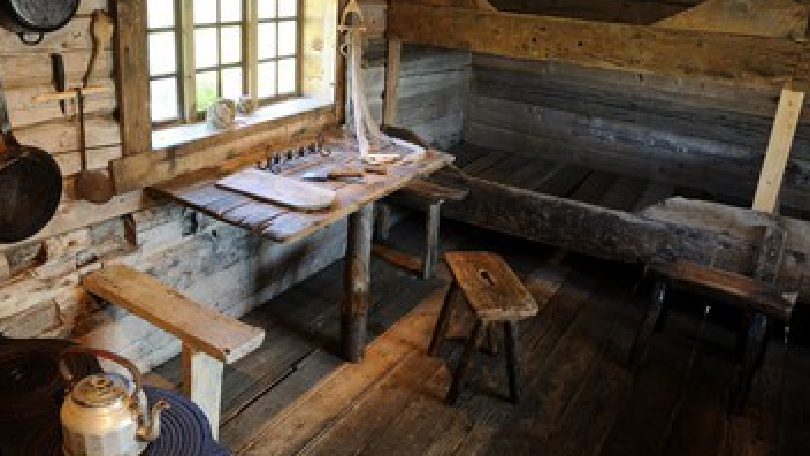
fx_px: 644
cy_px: 180
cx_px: 329
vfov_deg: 38.8
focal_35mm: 30
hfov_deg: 63.8
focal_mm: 24
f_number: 6.3
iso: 400
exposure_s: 1/8
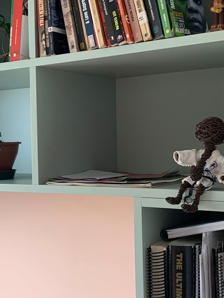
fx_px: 543
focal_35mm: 63
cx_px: 46
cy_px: 153
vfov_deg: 30.7
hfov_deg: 23.0
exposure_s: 1/121
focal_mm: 4.25
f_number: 1.8
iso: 80
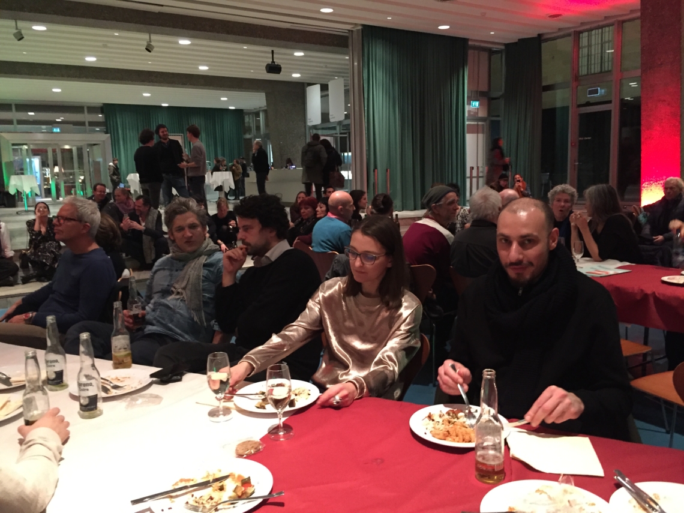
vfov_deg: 48.2
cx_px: 342
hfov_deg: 61.7
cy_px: 256
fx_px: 573
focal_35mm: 29
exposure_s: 1/17
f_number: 2.2
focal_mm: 4.15
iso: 500
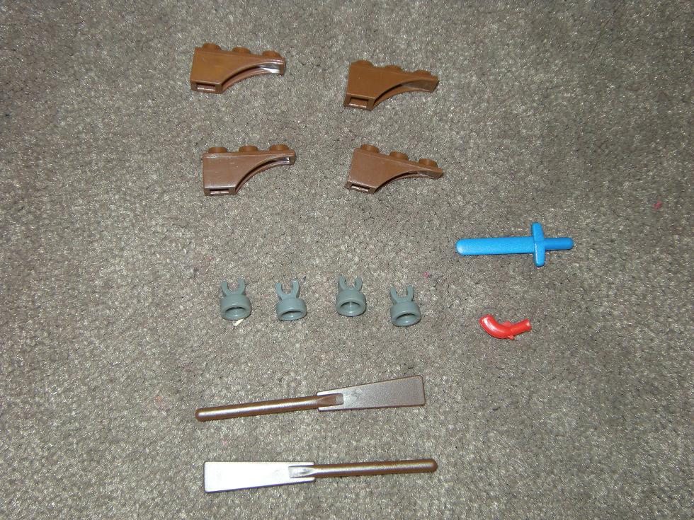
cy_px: 260
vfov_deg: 28.0
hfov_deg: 36.8
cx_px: 347
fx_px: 1043
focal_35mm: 52
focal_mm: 8.8
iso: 64
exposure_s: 1/60
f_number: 3.8
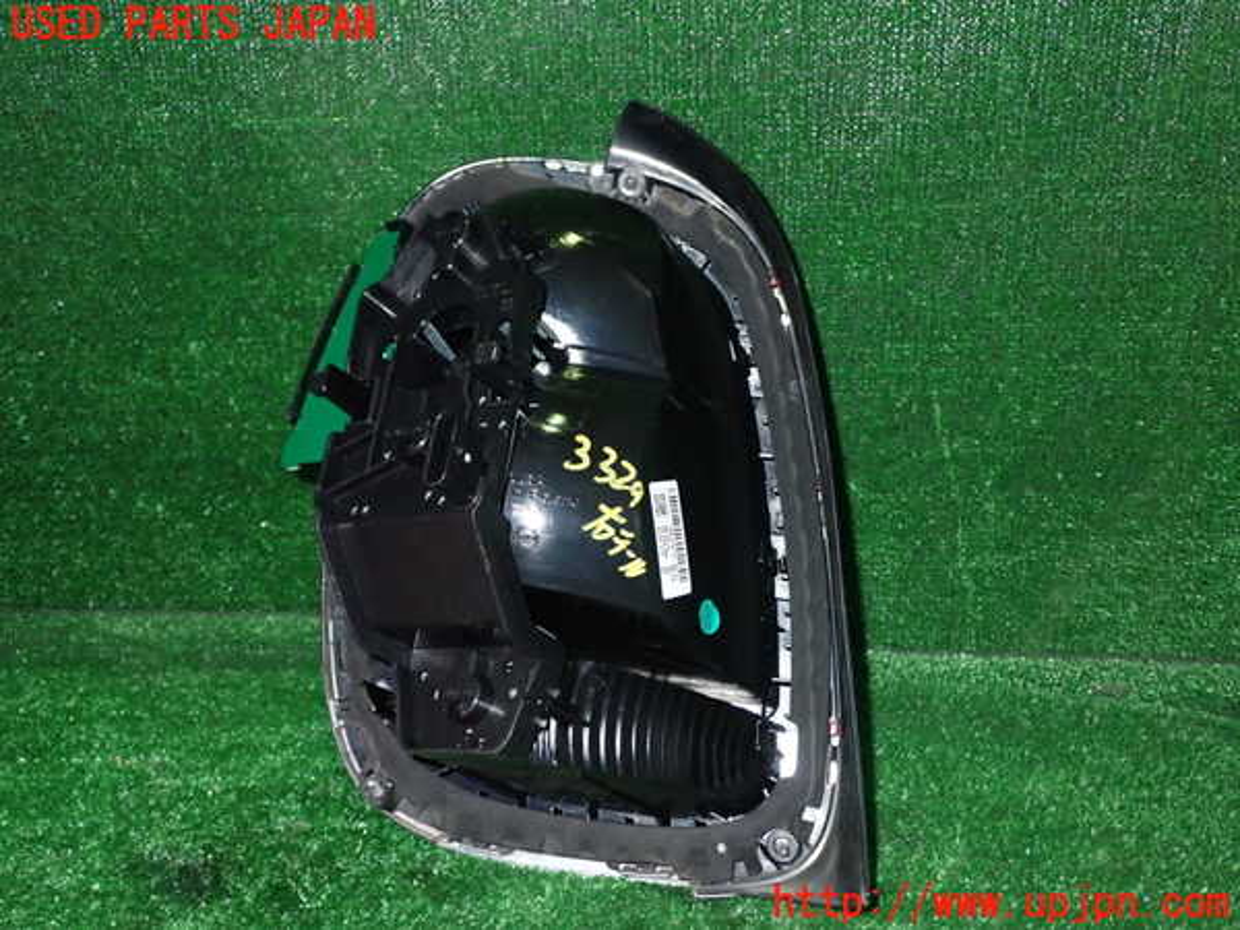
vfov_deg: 39.7
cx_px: 620
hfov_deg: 51.4
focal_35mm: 36
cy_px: 465
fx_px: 1290
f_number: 7.1
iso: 800
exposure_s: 1/40
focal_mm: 6.37
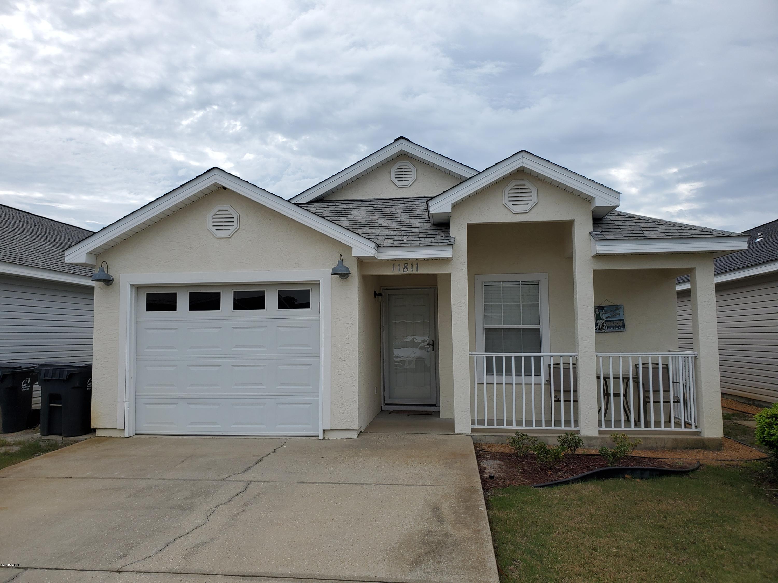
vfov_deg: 53.1
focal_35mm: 26
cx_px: 389
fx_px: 584
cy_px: 292
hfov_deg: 67.3
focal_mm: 4.3
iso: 50
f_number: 2.4
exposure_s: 1/1361
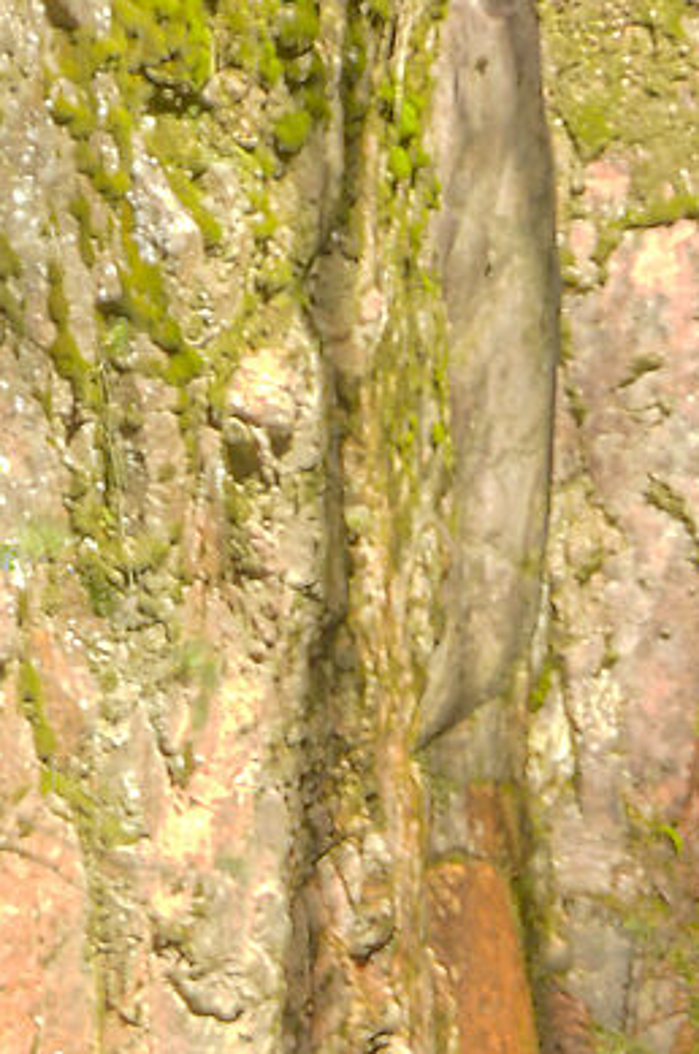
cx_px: 685
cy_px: 1143
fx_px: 10288
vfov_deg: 5.8
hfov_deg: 3.9
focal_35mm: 352
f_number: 22
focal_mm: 38
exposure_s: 1/3
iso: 100
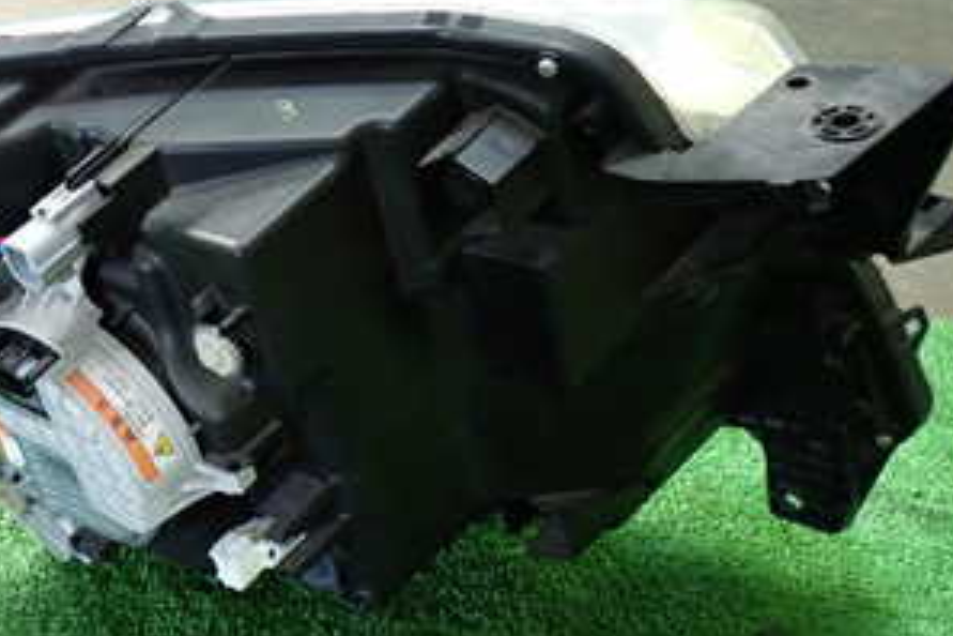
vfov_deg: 21.5
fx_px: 1668
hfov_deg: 30.6
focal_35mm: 63
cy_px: 440
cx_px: 116
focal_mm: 5.4
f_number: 2.3
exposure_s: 1/30
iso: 200
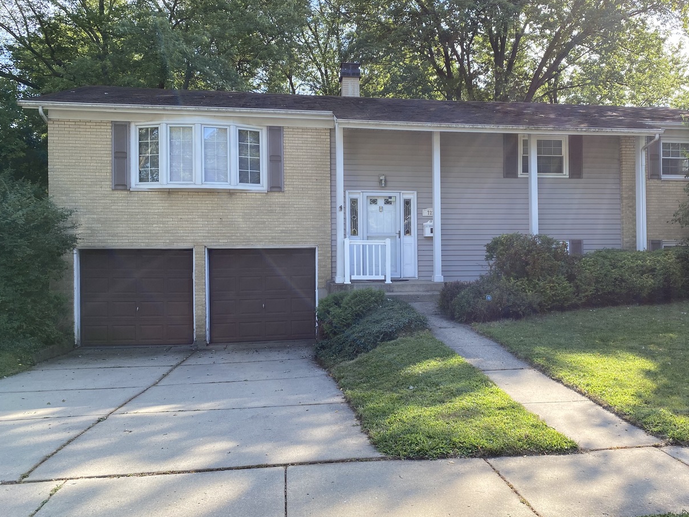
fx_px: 617
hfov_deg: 58.1
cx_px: 397
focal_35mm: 31
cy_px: 258
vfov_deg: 45.4
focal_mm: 4.25
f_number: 1.8
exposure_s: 1/616
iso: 32
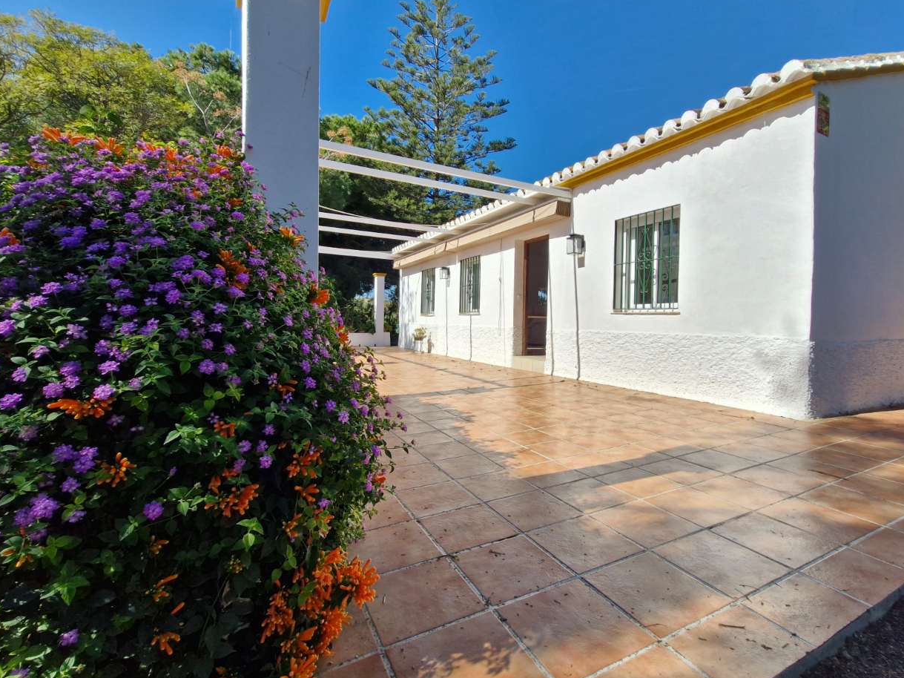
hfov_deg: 94.4
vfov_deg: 78.1
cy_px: 340
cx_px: 477
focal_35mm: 16
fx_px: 418
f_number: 2.2
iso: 50
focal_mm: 1.74
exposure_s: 1/1292
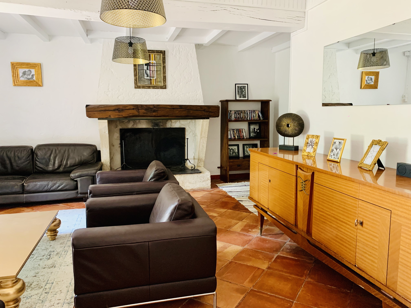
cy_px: 154
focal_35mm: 26
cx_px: 206
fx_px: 309
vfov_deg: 53.1
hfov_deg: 67.3
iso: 250
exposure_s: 1/60
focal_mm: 4.25
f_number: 1.8
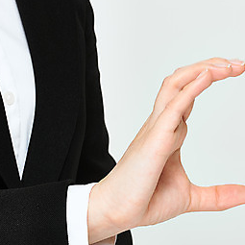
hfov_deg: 4.4
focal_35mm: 400
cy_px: 133
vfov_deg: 4.4
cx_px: 236
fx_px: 3203
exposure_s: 1/125
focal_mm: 200
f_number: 18
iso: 100
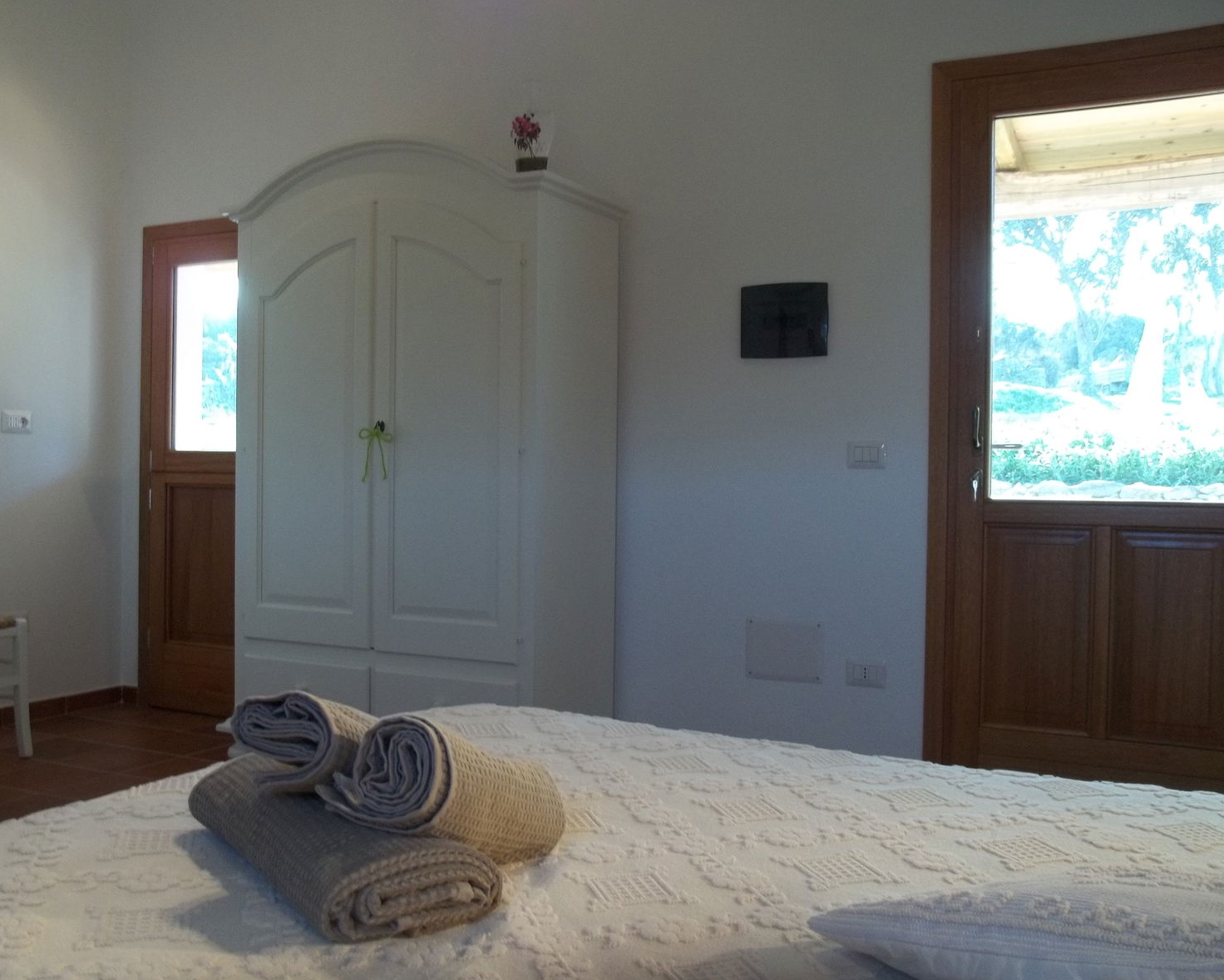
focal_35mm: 35
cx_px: 565
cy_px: 490
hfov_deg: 51.5
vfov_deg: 42.2
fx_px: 1268
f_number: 3.3
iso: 131
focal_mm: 5.9
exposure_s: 1/30
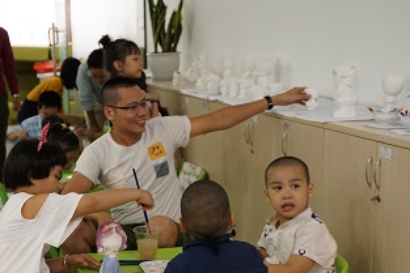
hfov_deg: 27.2
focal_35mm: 69
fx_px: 786
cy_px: 170
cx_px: -22
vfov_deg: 19.7
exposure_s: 1/80
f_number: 3.5
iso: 1000
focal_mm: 30
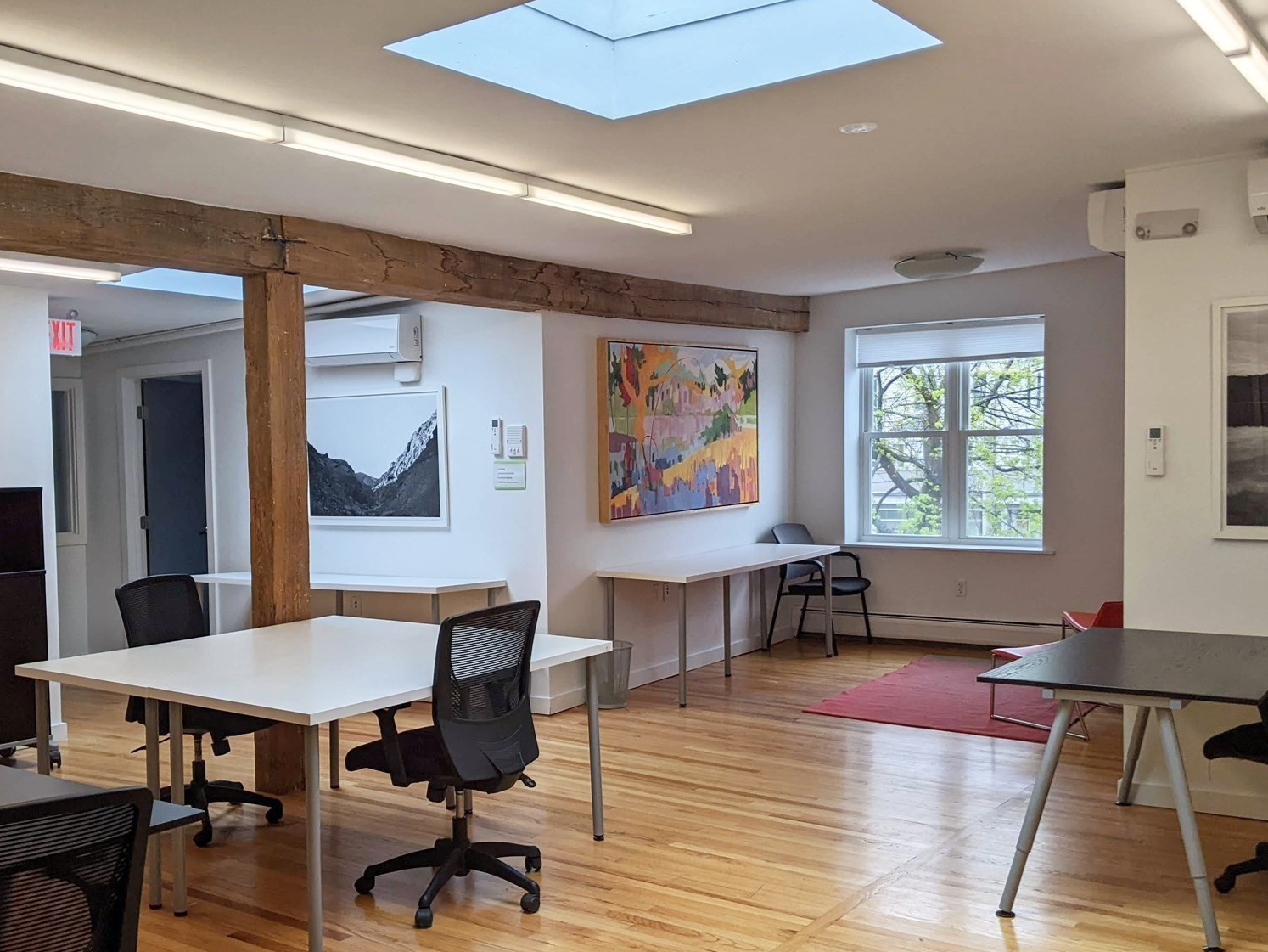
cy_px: 515
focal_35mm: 37
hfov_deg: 49.9
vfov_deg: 38.6
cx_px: 521
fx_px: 1356
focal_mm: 4.44
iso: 45
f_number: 1.8
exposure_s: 1/398
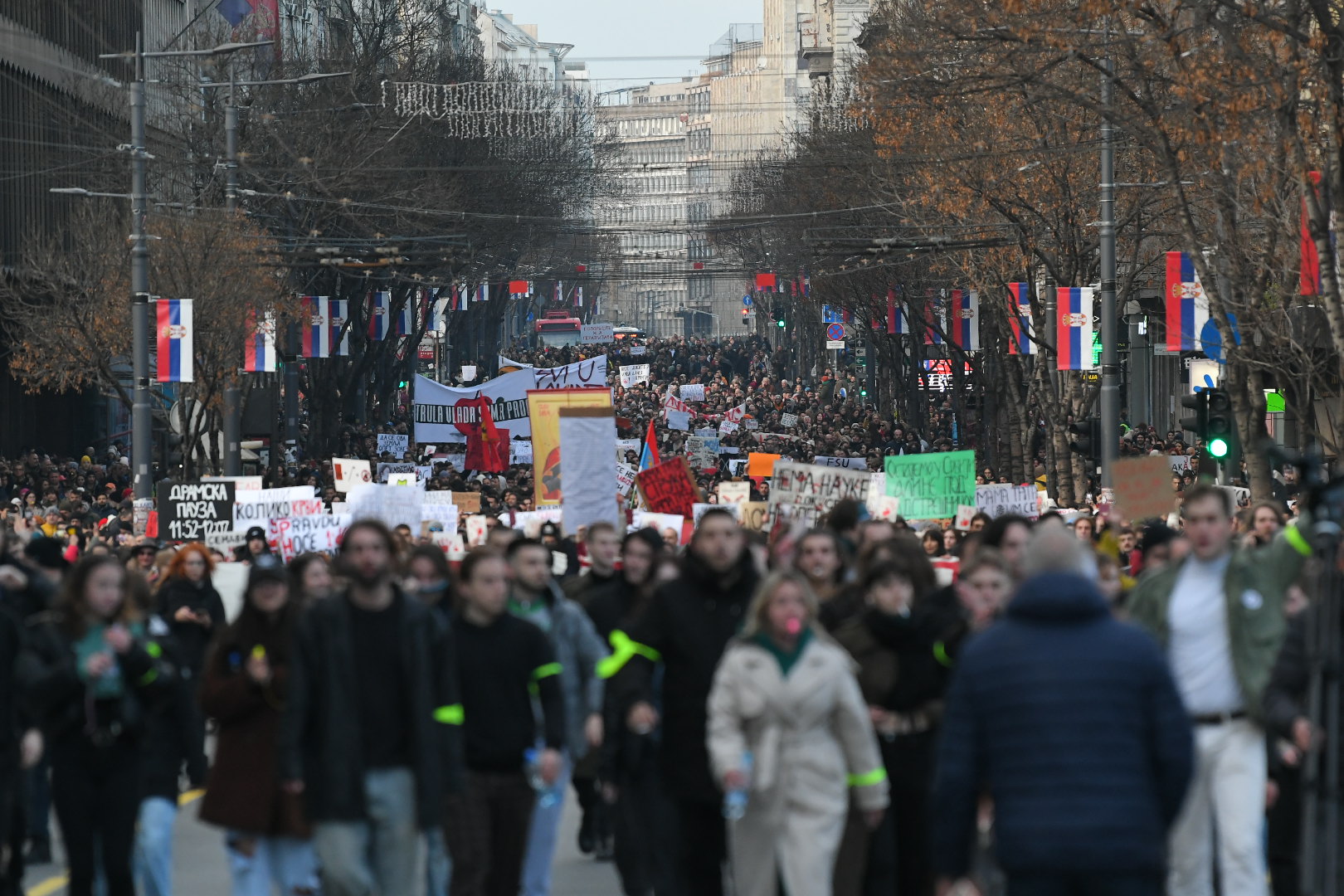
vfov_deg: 4.6
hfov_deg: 6.9
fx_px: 11199
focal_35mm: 300
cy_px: 448
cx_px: 672
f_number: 4
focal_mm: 200
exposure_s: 1/500
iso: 1600
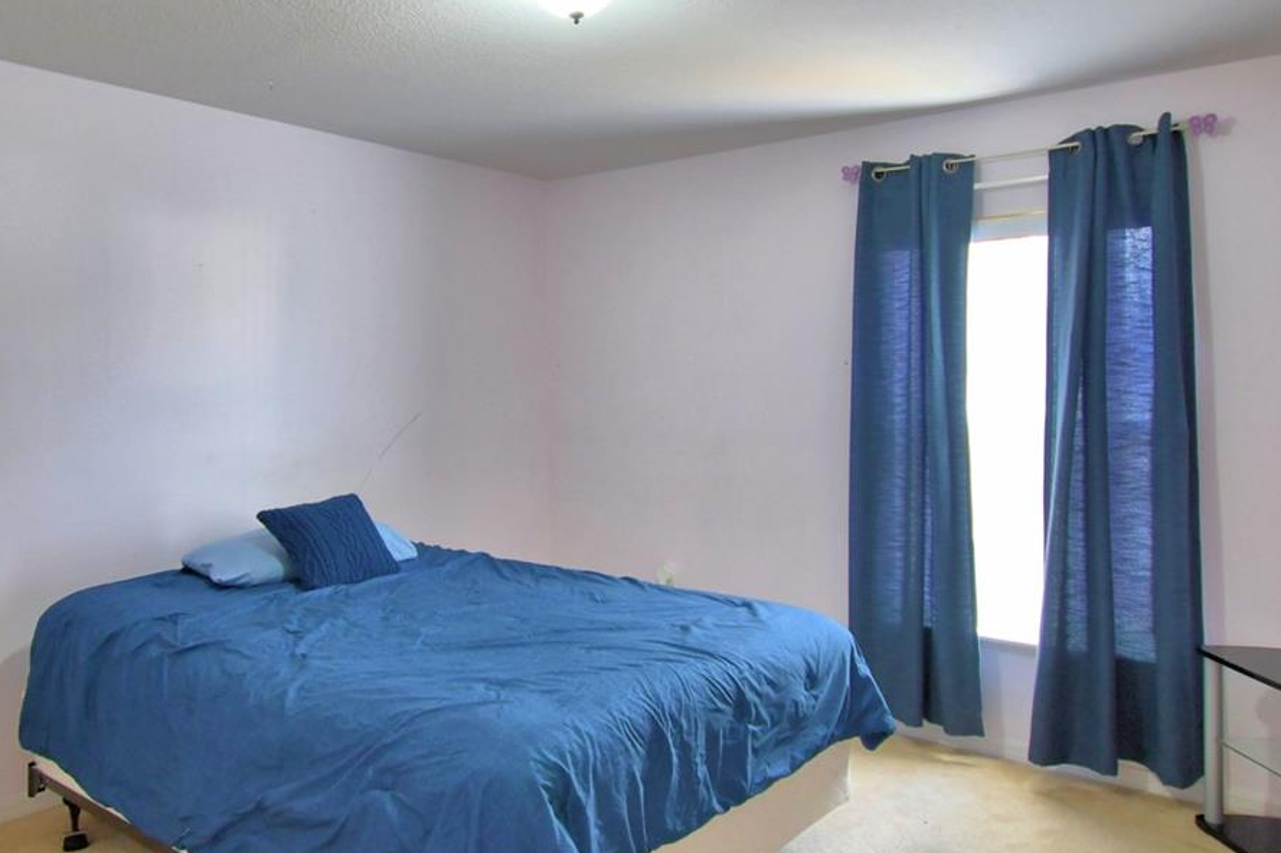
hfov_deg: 67.1
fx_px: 960
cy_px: 383
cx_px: 561
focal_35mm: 27
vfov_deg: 47.8
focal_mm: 10
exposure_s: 1/30
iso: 400
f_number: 4.5
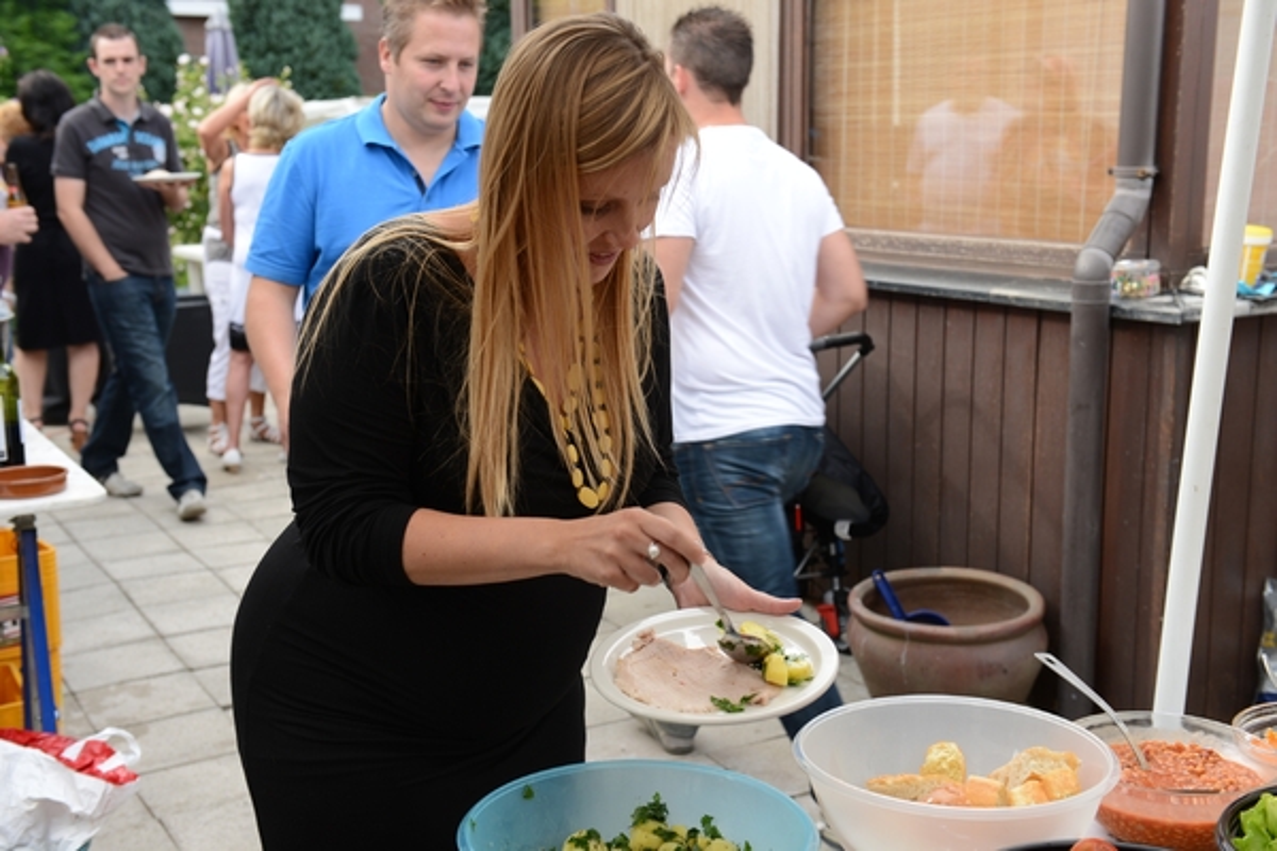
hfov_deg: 44.5
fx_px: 1561
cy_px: 426
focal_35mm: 44
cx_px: 638
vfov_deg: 30.5
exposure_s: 1/125
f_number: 5.6
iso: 200
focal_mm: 44
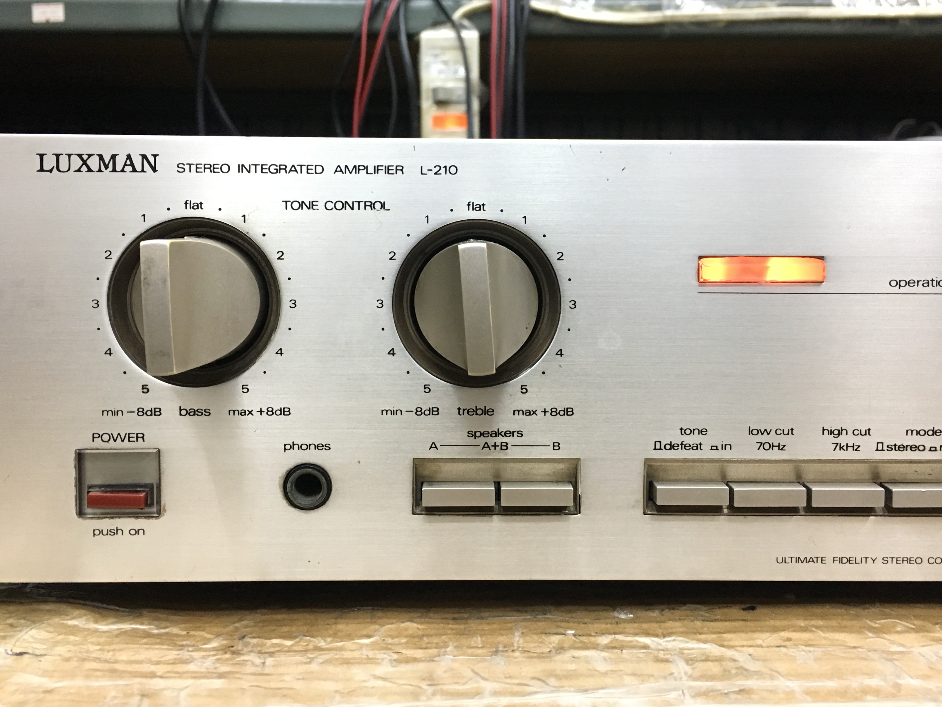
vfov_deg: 39.6
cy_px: 306
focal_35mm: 36
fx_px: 980
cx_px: 494
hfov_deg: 51.3
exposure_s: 1/33
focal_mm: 4.15
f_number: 2.2
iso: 200
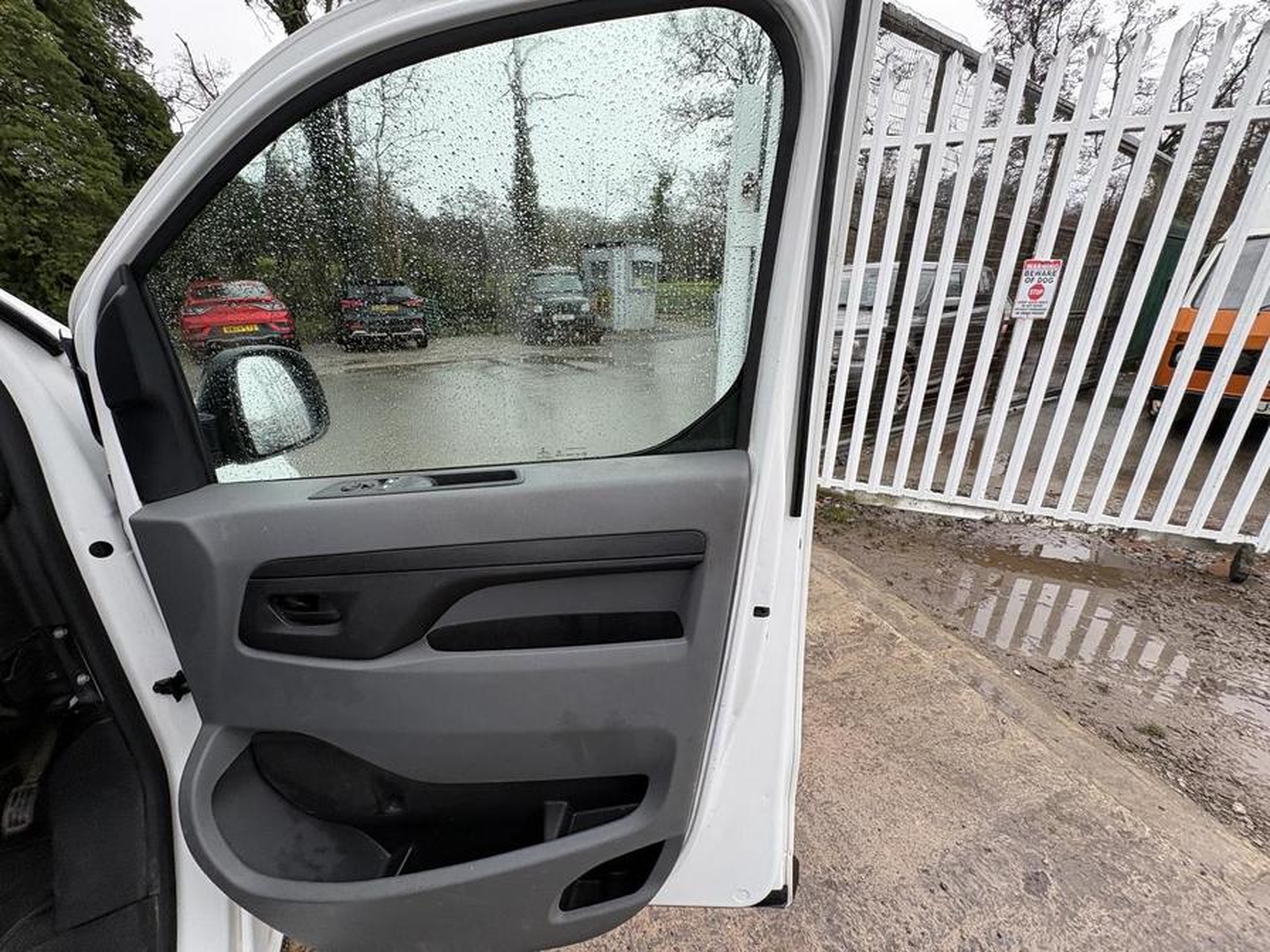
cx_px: 635
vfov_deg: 85.7
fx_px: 514
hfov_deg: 102.1
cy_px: 476
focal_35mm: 14
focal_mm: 2.22
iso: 50
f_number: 2.2
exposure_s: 1/99
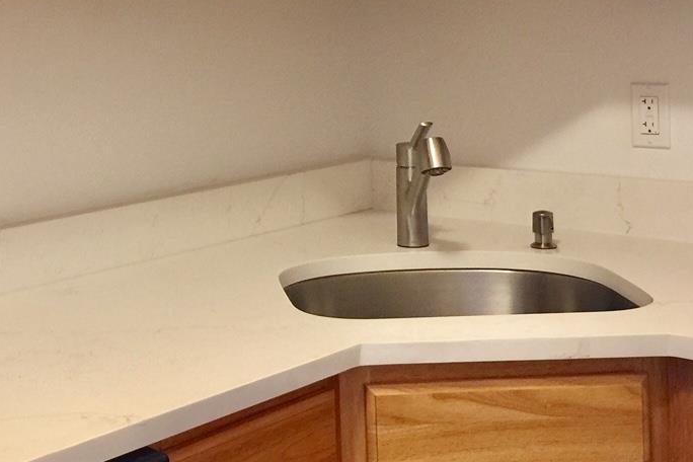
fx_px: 1386
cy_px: 45
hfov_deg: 27.6
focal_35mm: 72
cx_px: 160
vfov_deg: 18.6
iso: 64
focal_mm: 4.15
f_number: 2.2
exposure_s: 1/15
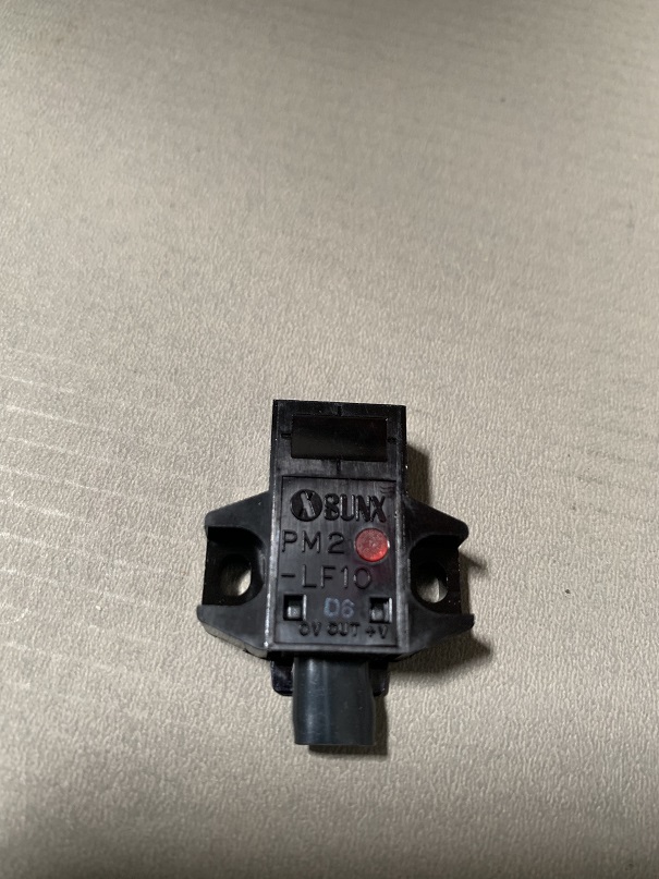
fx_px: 660
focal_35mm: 26
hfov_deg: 53.1
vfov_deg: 67.3
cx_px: 330
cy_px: 440
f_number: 1.8
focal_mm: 4.25
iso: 320
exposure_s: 1/60
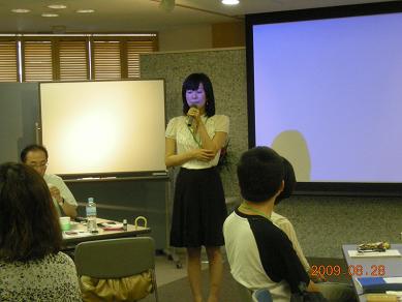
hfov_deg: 25.7
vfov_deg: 19.4
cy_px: 151
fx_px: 883
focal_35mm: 76
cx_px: 201
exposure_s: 1/37.7
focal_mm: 12.3
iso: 400
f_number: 3.9
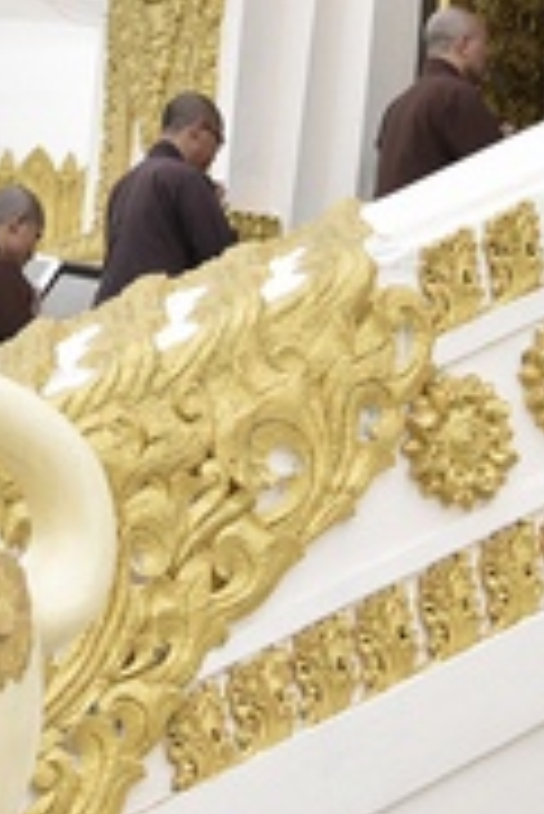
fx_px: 3574
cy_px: -70
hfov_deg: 8.7
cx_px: 13
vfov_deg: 12.8
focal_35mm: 158
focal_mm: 44
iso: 200
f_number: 5.6
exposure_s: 1/125
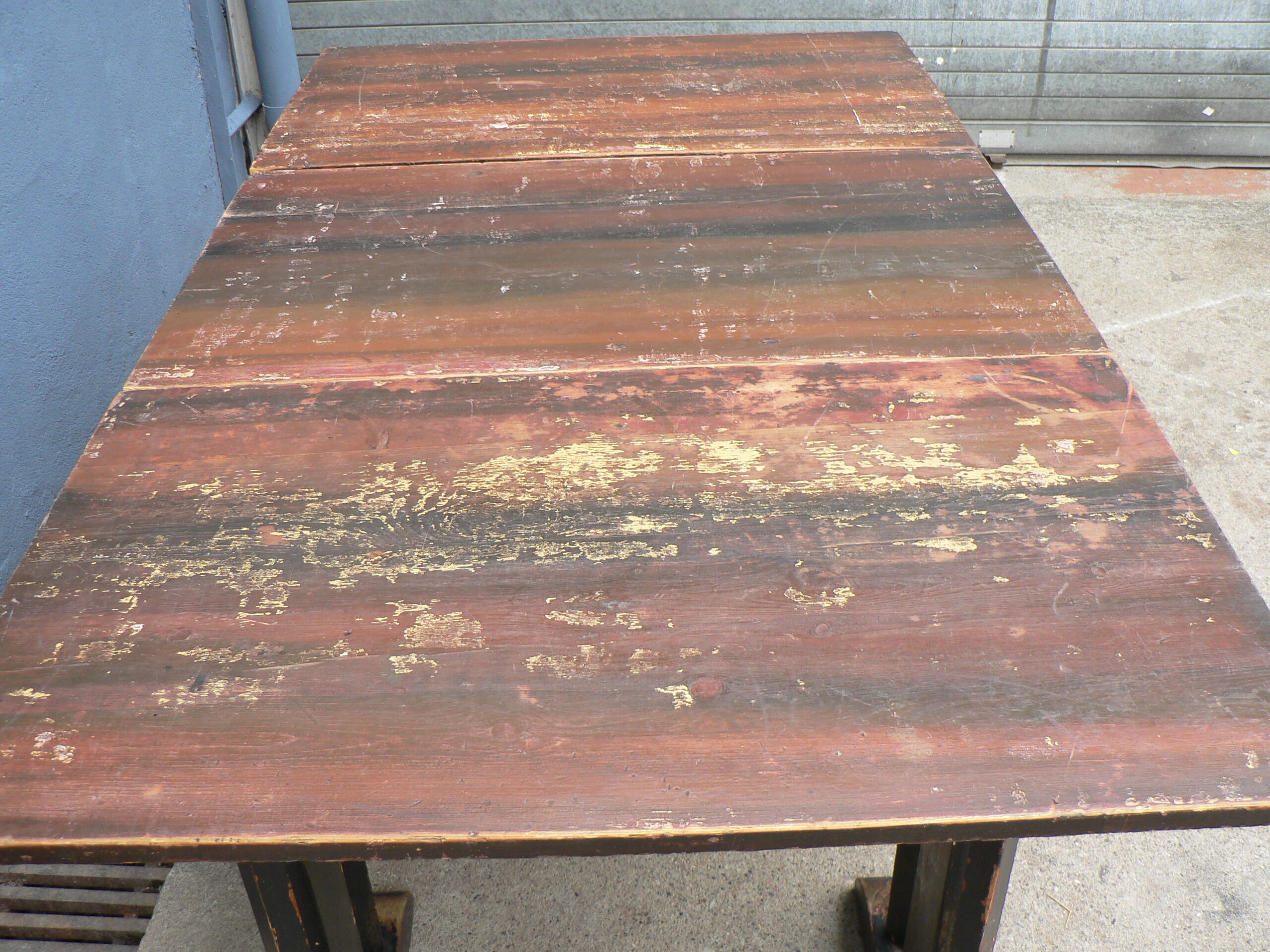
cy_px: 476
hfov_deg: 51.4
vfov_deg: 39.7
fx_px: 1321
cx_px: 635
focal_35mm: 36
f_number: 2.8
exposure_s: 1/125
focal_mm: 6
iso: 80
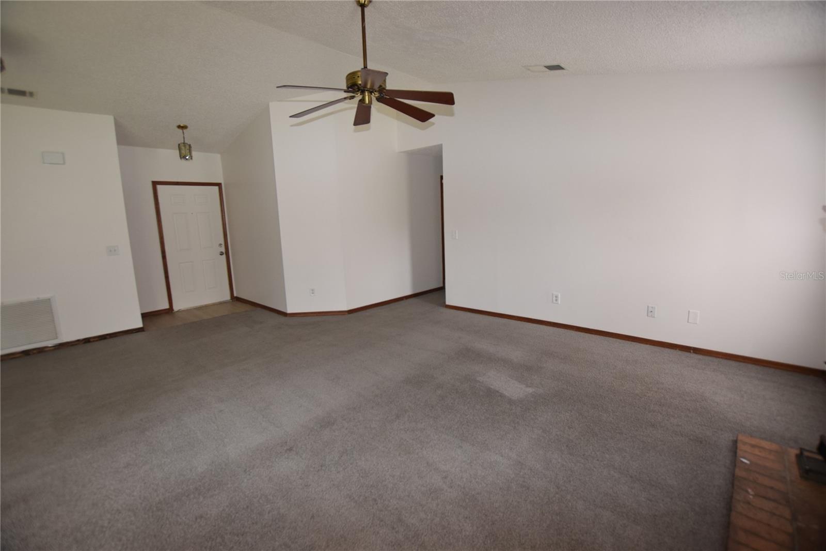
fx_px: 344
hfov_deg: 100.4
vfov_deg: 77.3
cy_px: 276
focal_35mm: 15
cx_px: 413
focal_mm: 10
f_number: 4.5
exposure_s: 1/80
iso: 800
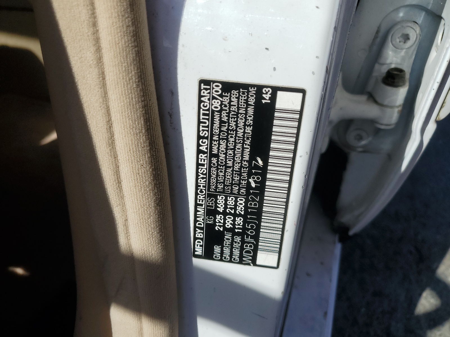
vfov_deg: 53.1
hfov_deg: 67.3
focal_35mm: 26
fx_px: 338
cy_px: 168
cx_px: 225
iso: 50
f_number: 1.5
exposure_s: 1/5000
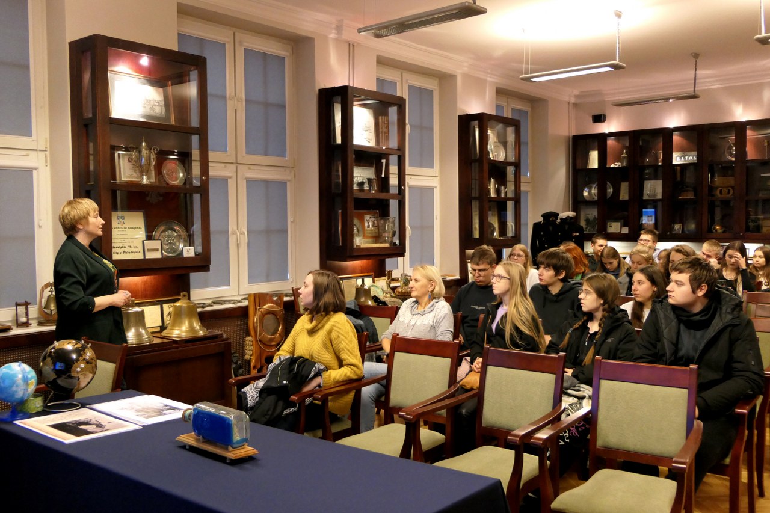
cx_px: 385
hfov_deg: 57.2
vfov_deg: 40.0
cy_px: 256
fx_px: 706
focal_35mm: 33
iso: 1600
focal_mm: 11.9
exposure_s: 1/50
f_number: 3.2
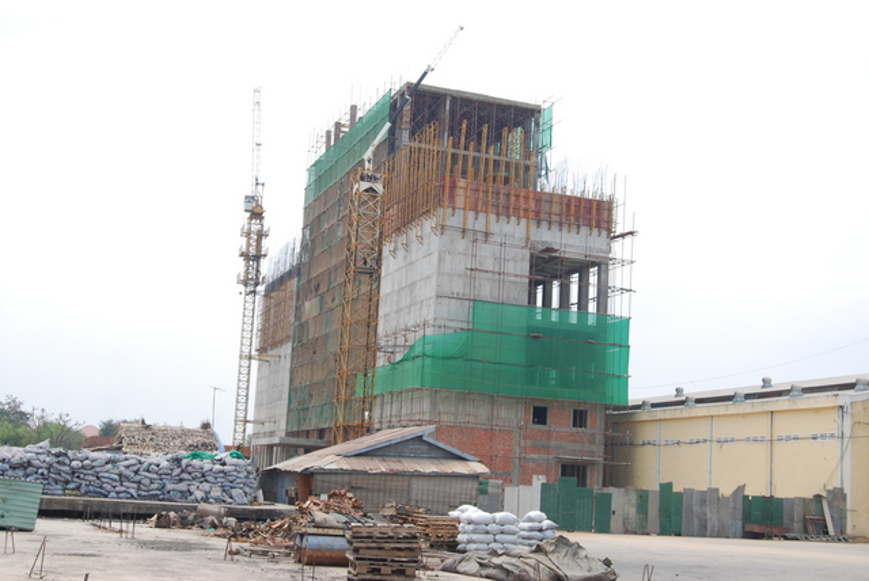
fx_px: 1160
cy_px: 290
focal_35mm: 48
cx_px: 434
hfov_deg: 41.1
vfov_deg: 28.1
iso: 100
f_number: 8
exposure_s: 1/250
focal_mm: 32
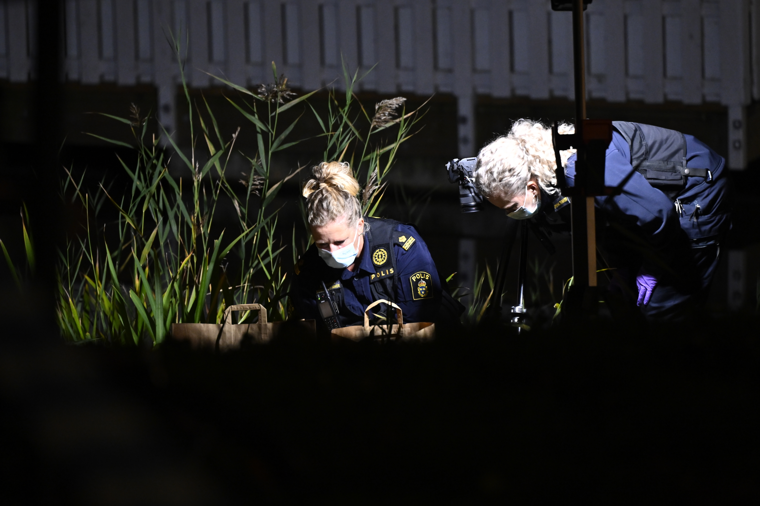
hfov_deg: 6.9
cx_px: 380
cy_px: 253
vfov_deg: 4.6
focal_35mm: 300
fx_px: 6331
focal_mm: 200
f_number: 2.8
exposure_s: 1/125
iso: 2000
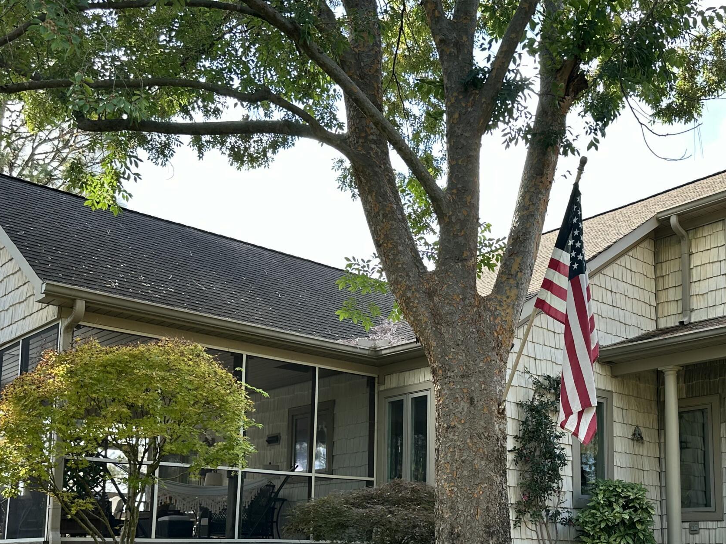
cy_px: 418
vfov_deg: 32.9
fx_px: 902
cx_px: 468
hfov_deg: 43.4
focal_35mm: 43
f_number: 1.78
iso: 80
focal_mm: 6.86
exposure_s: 1/288
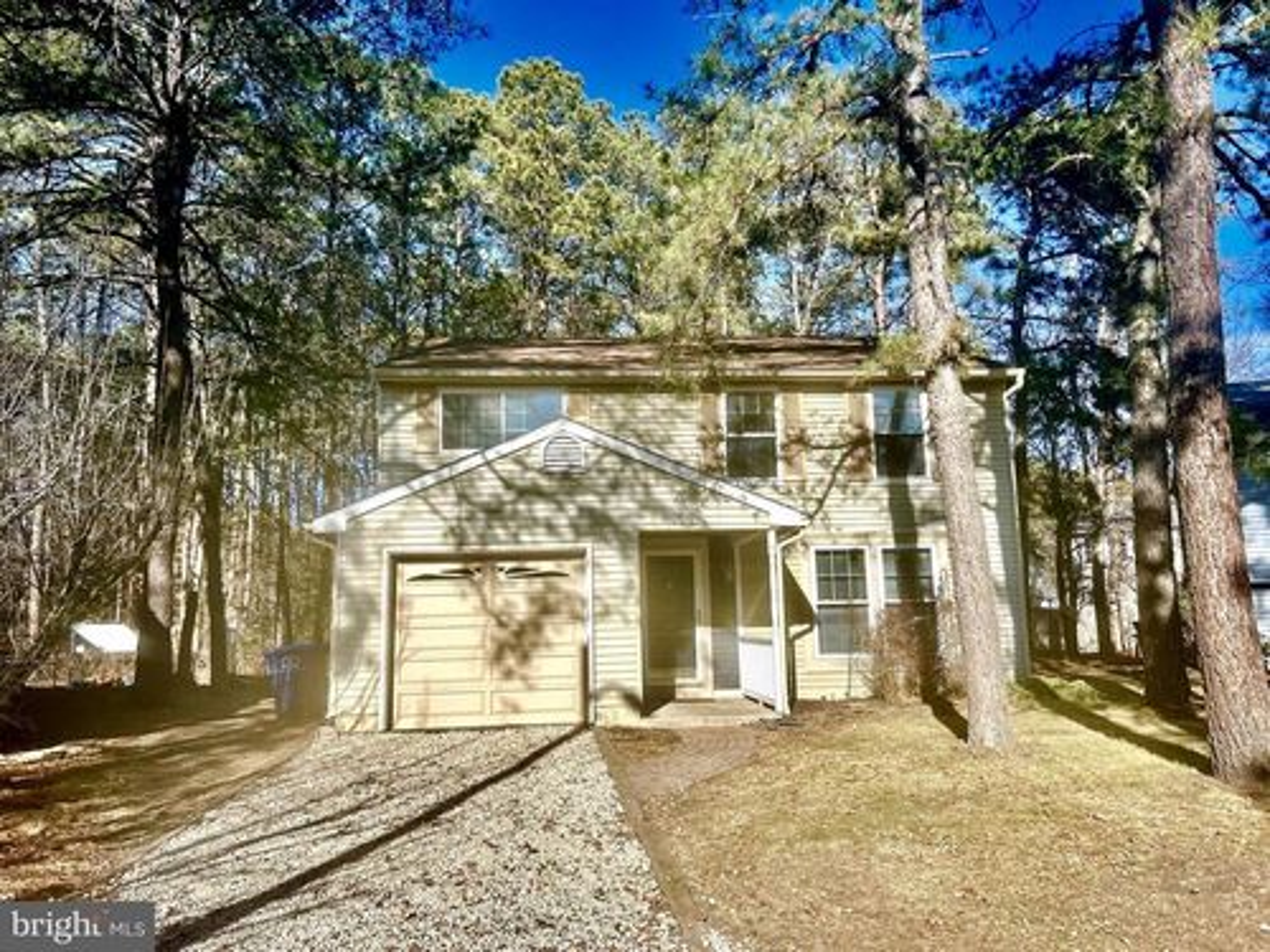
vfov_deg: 53.1
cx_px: 635
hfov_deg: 67.3
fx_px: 954
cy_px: 476
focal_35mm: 26
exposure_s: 1/3968
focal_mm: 5.7
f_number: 1.5
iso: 50
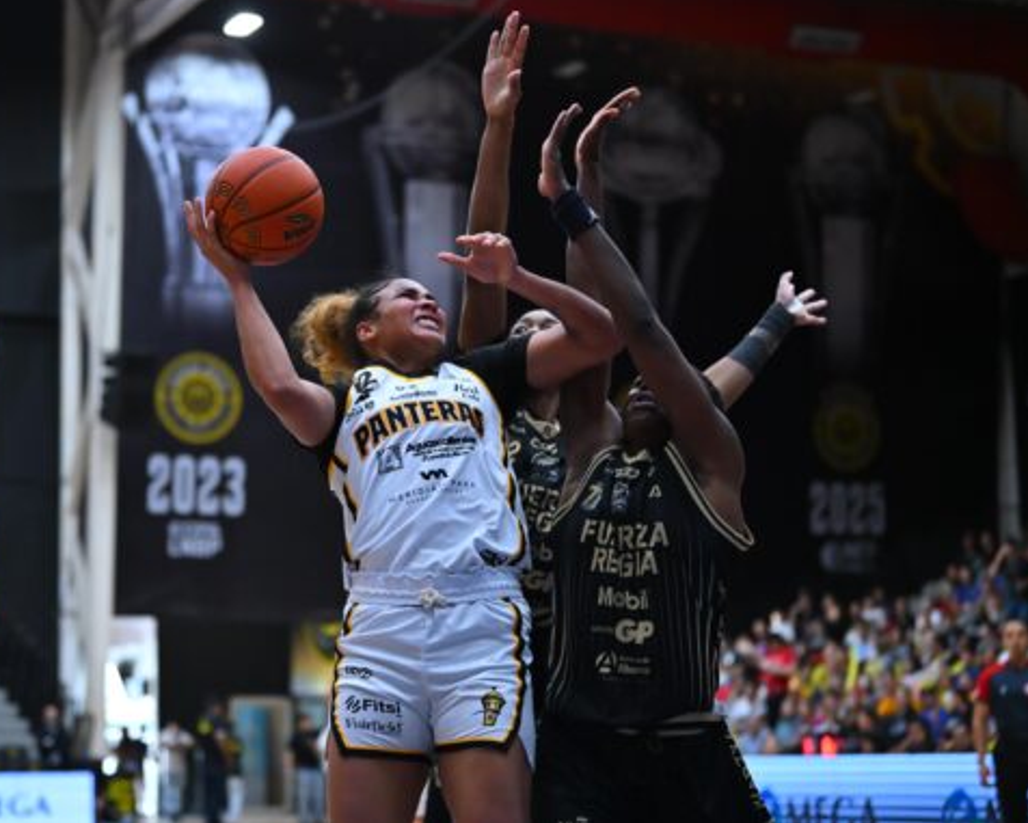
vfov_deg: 19.2
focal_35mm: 80
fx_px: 2434
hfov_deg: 23.8
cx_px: 425
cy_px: 407
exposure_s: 1/1250
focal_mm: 70
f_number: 2.8
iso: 5000
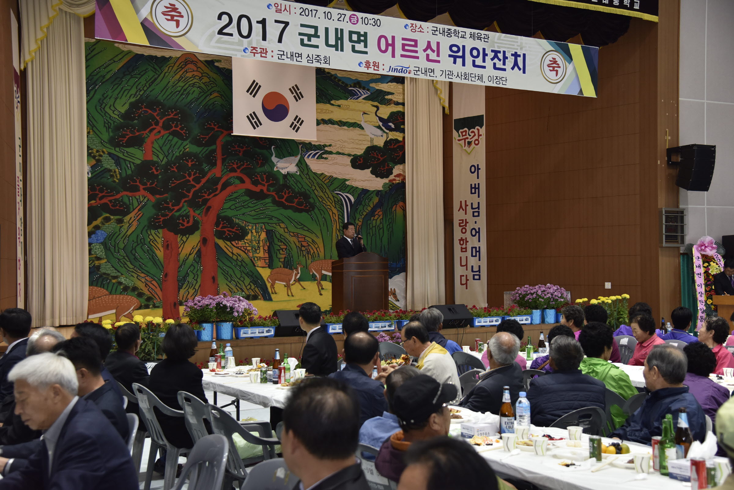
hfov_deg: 44.5
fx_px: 897
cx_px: 367
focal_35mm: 44
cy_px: 245
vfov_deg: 30.5
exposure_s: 1/125
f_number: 4.5
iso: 800
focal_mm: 44
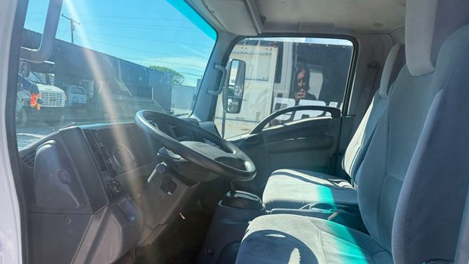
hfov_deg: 69.9
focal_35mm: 27
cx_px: 236
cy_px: 162
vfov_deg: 42.6
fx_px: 336
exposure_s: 1/2232
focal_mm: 6.76
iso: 100
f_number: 1.78
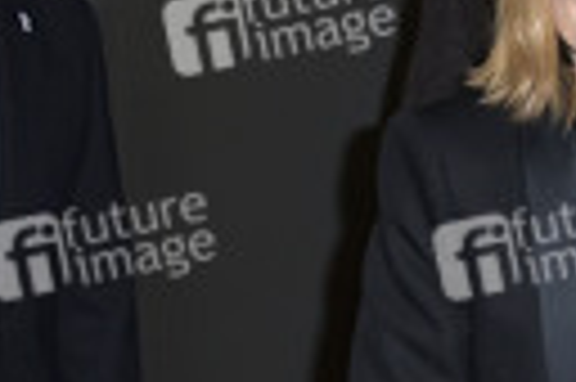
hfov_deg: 6.9
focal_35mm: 299
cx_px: 610
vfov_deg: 4.6
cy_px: 360
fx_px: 4778
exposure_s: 1/250
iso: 1000
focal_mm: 85
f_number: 5.6
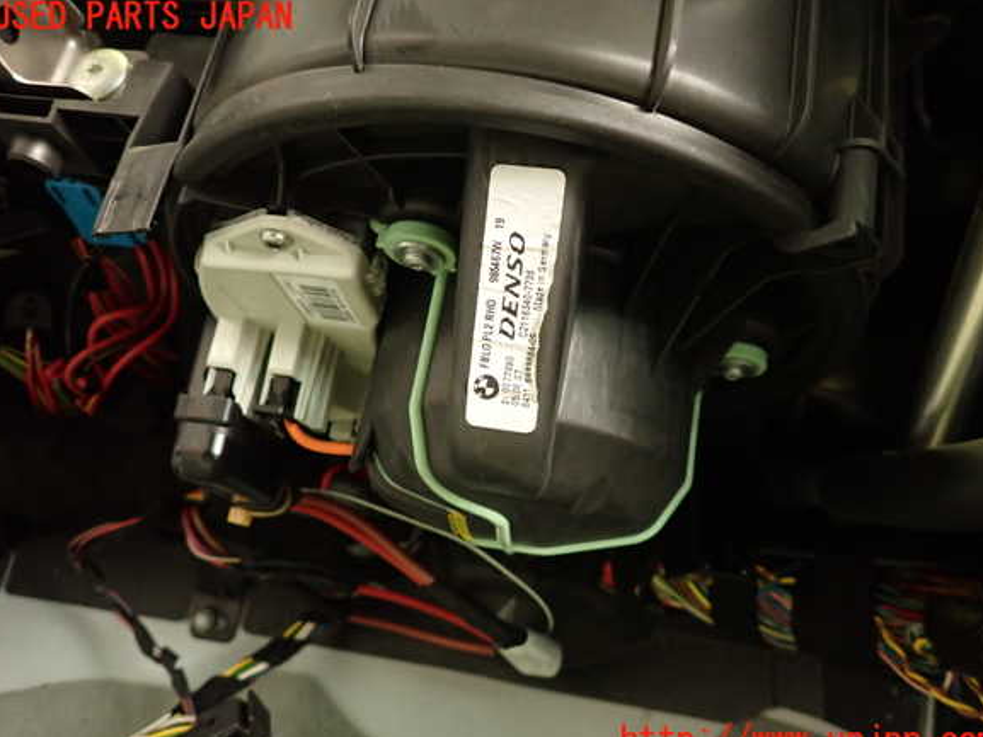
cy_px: 380
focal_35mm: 26
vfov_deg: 53.1
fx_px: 738
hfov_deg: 67.3
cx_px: 494
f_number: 2
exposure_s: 1/30
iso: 400
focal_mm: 4.5
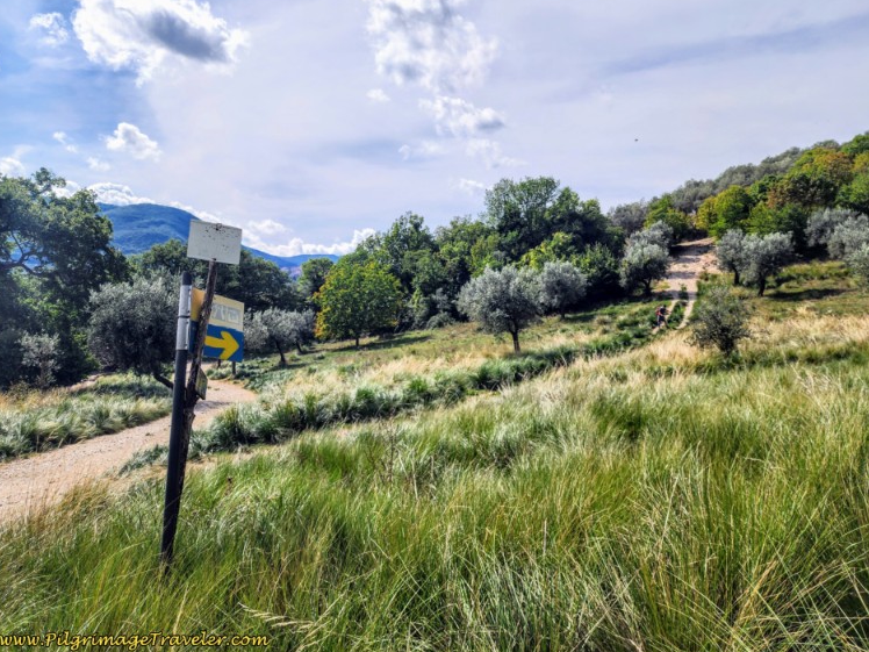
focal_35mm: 24
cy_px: 334
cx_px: 418
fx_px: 602
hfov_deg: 71.6
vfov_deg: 56.8
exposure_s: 1/1920
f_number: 1.8
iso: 12
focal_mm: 6.4
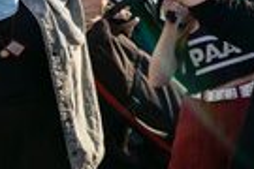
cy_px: -184
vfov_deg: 10.3
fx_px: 854
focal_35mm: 121
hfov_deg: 13.6
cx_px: 559
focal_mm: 24
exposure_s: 1/800
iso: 125
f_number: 2.8
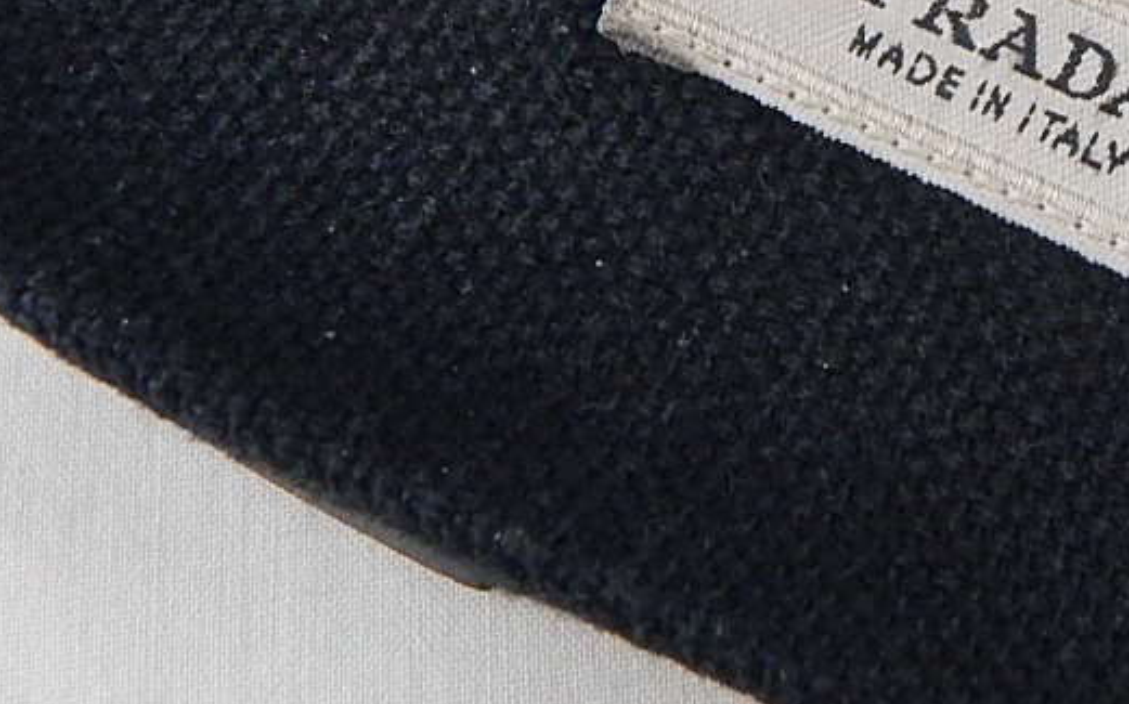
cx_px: 1168
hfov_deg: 19.9
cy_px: -76
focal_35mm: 101
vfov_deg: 12.7
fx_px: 3106
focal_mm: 5.6
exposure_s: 1/60
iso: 400
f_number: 3.2
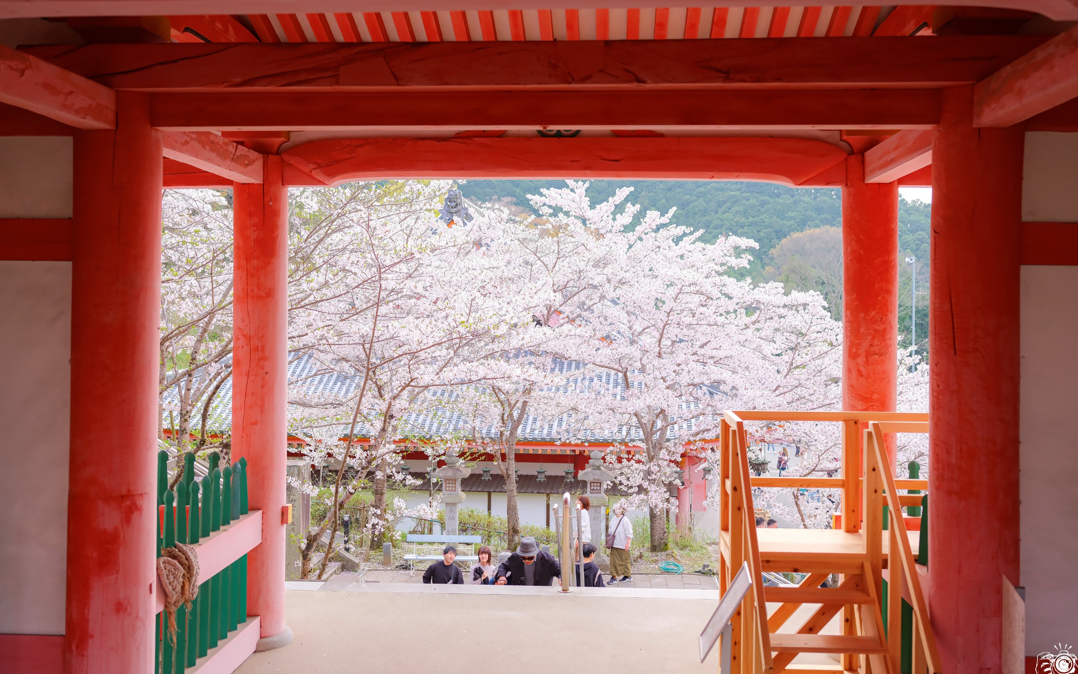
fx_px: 1146
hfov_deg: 50.4
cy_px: 310
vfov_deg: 32.8
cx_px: 550
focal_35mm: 39
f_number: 4
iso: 500
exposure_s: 1/200
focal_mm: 45
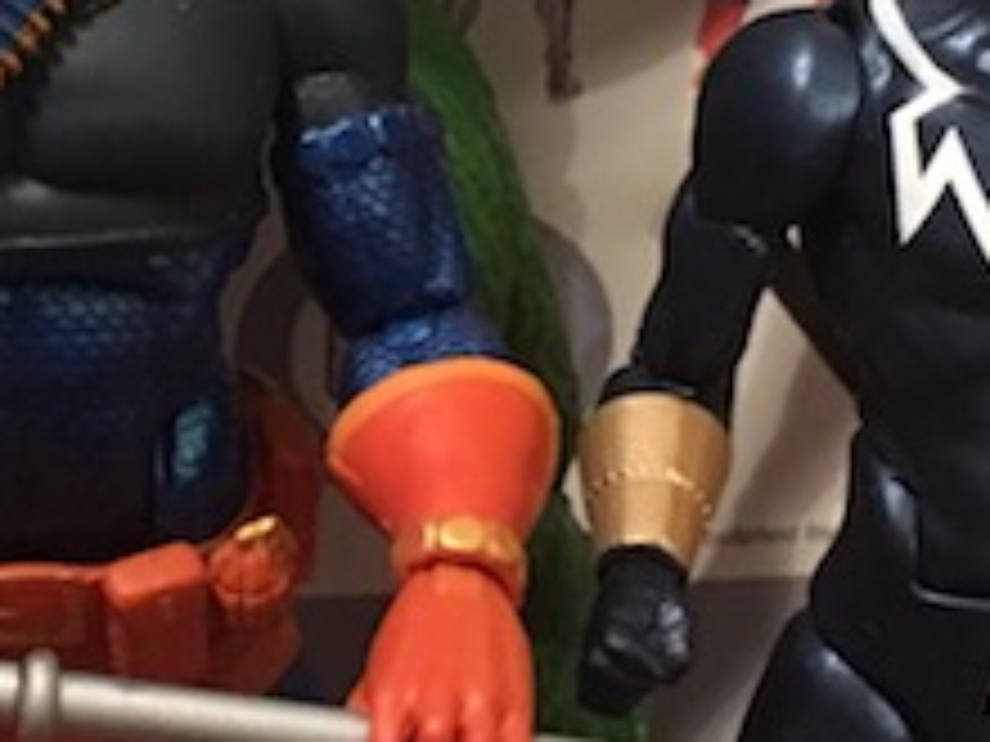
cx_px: 153
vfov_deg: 11.2
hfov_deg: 14.8
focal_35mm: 132
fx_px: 3775
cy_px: 144
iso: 250
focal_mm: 4.15
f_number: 2.2
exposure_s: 1/15
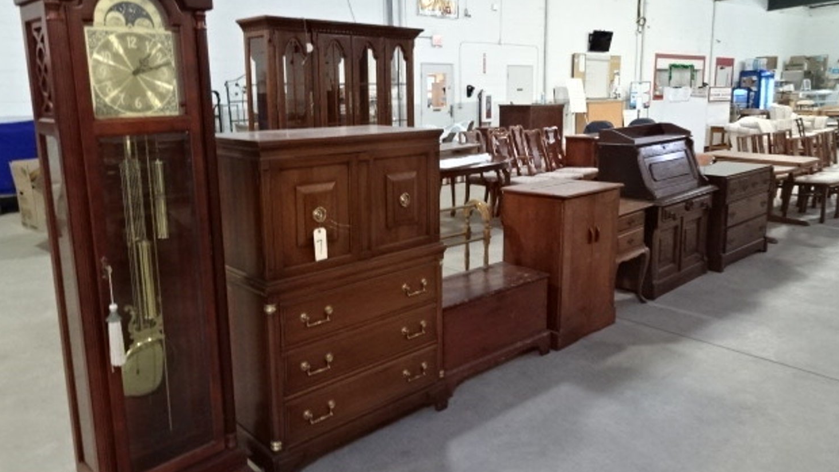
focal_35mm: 27
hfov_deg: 69.9
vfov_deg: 42.8
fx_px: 601
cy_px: 200
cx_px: 422
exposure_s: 1/20
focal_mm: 4.1
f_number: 3.5
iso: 800
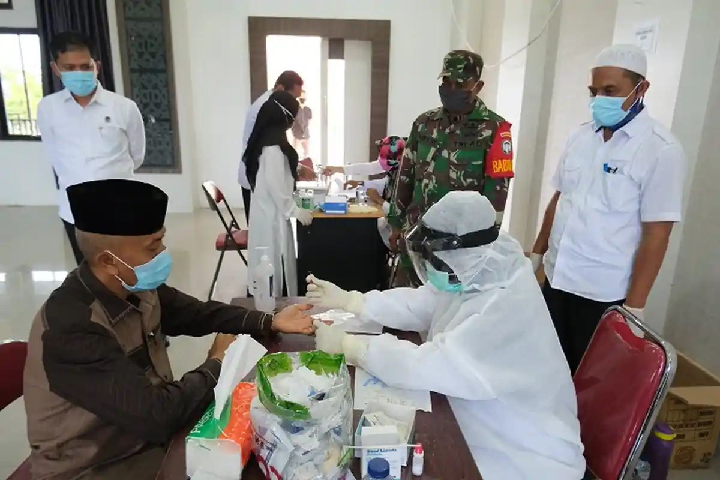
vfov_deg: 51.3
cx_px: 360
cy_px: 240
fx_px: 500
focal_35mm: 25
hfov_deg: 71.5
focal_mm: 16.6
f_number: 3.6
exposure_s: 1/180
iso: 4000
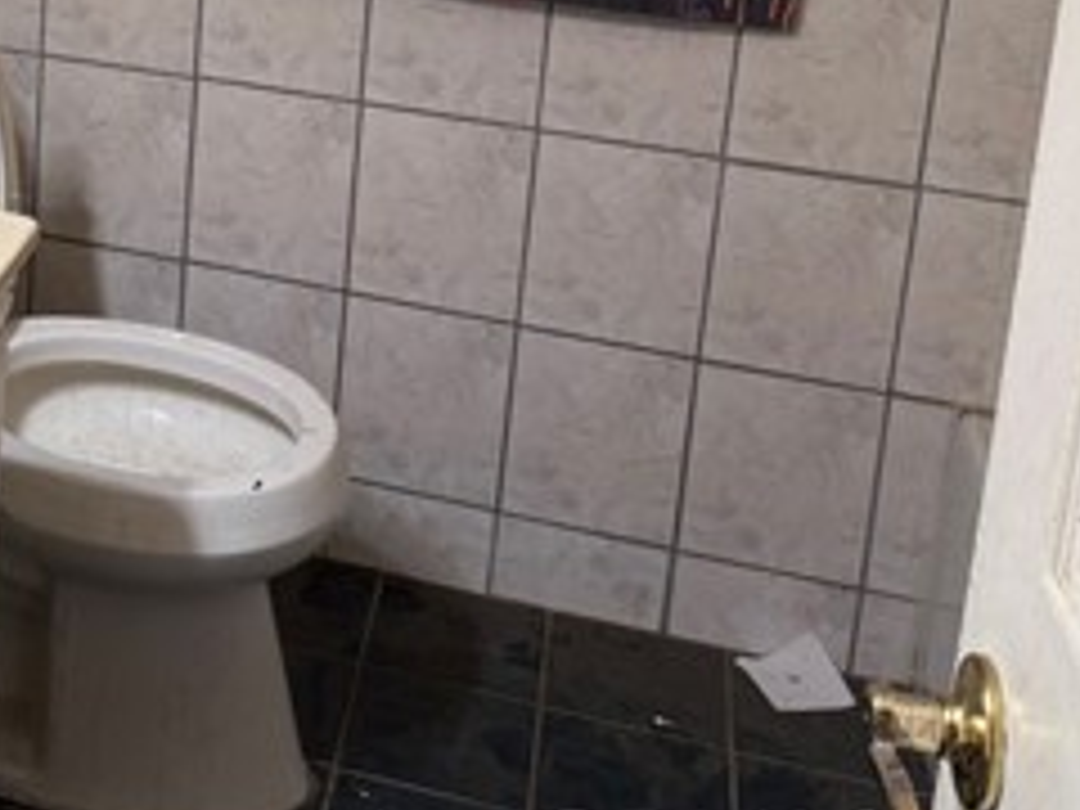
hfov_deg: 27.2
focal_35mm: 64
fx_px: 1997
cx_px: -166
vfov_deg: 21.3
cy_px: -162
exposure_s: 1/60
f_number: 1.78
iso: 125
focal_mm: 6.76
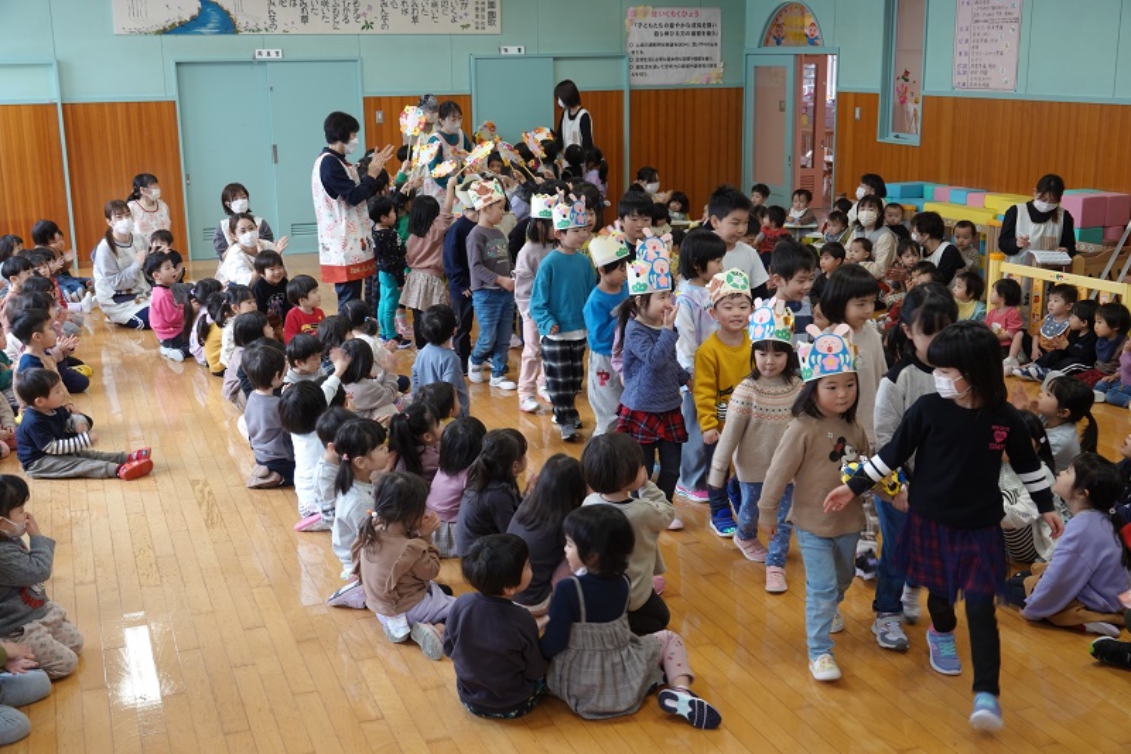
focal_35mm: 40
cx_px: 566
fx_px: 1256
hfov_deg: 48.5
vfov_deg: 33.4
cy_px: 377
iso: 200
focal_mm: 14.65
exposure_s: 1/40
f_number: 3.2
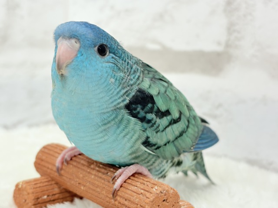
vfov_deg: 28.0
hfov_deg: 36.8
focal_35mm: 52
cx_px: 139
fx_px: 418
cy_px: 104
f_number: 1.6
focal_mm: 5.96
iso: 125
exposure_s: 1/100
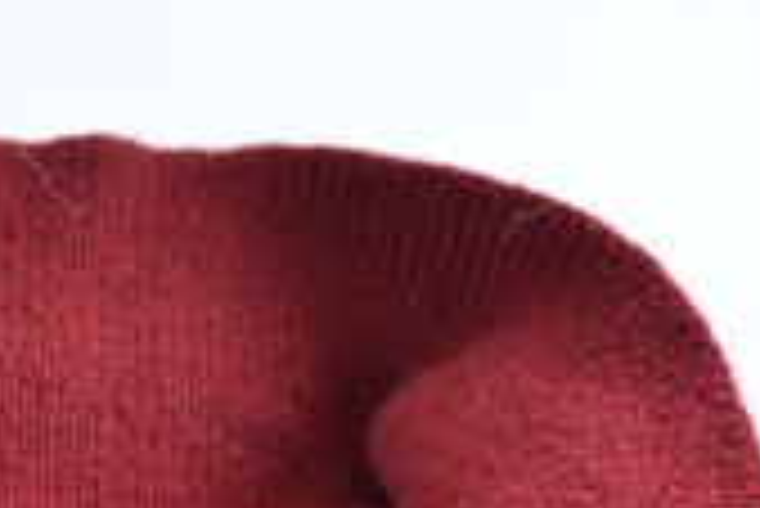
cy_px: 845
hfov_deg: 16.8
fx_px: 2472
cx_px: -135
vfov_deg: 11.1
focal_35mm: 117
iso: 400
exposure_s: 1/80
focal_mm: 22
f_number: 4.5
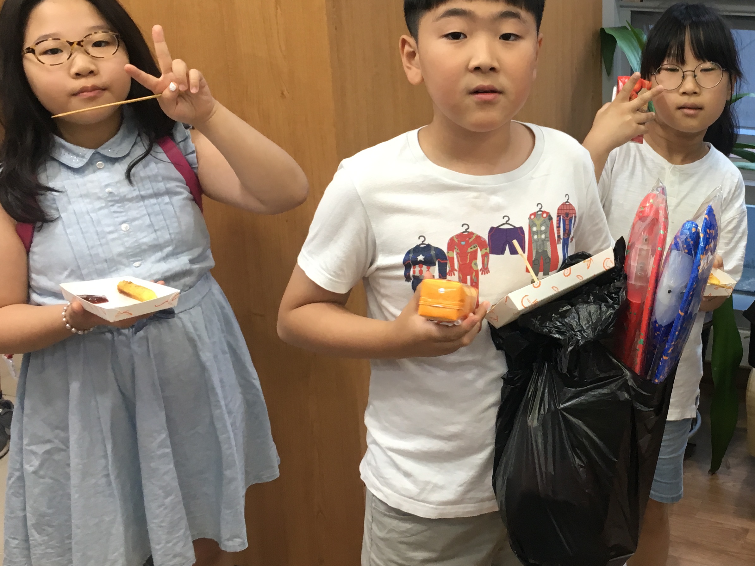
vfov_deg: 29.5
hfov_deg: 37.6
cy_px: 204
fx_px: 1069
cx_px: 597
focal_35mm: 49
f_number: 2.2
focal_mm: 4.15
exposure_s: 1/30
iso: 64
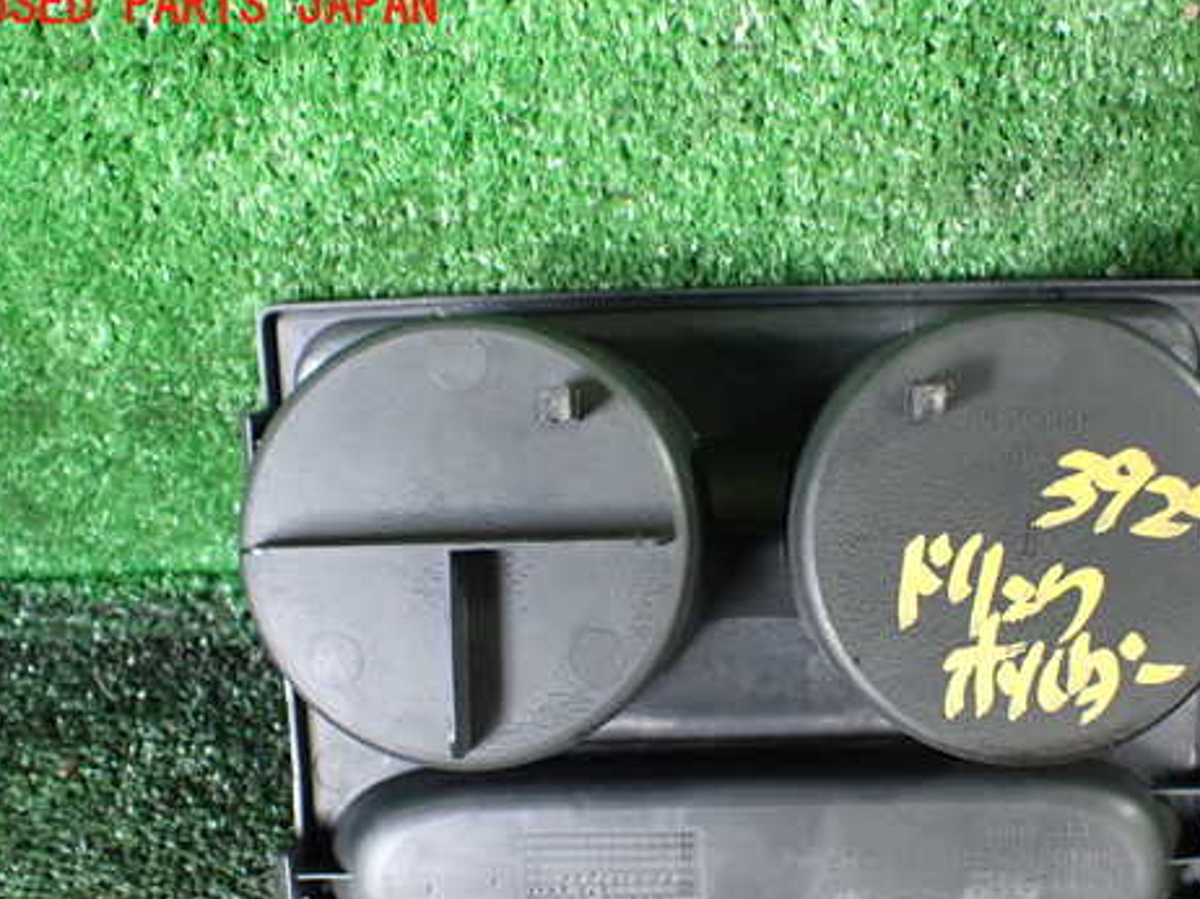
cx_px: 745
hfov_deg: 47.5
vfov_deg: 36.6
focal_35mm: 39
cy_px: 559
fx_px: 1351
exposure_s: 1/30
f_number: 2.3
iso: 800
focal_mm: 5.4
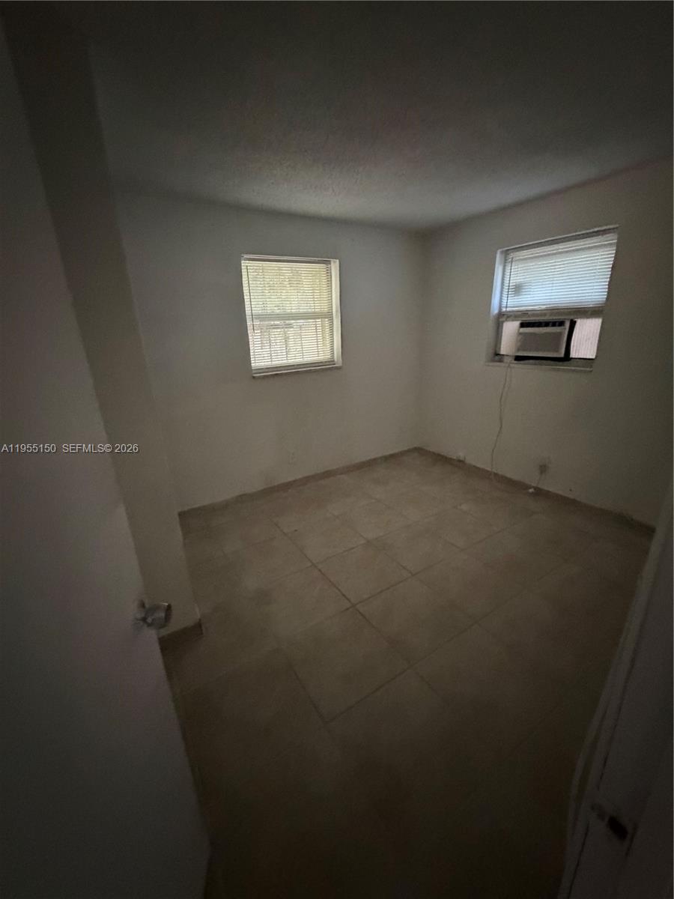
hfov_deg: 85.7
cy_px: 450
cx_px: 337
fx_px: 363
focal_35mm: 14
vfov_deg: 102.1
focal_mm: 2.22
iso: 1600
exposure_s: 1/30
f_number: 2.2
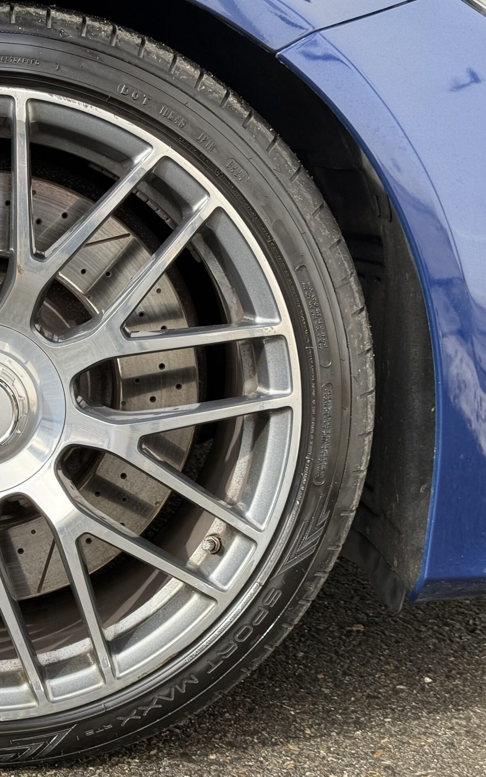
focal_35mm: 68
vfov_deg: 30.2
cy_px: 388
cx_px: -17
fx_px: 1441
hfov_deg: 18.6
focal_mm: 6.76
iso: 100
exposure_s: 1/917
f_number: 1.78
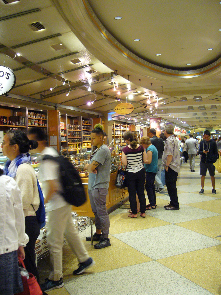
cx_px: 110
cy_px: 148
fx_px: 298
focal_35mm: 35
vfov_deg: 52.6
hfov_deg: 40.7
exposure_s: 1/10
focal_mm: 5.8
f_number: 2.8
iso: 200
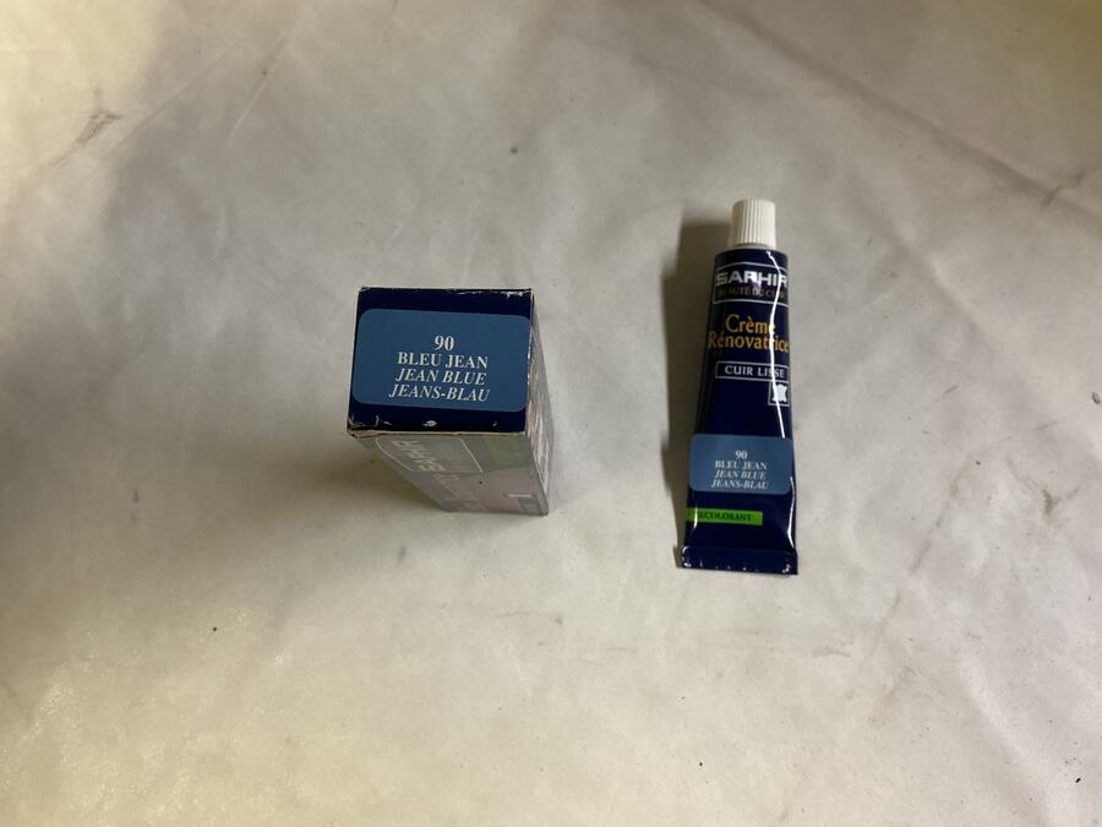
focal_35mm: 29
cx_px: 551
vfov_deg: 48.2
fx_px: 923
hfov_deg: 61.7
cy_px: 414
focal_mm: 3
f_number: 1.8
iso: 125
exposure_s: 1/50
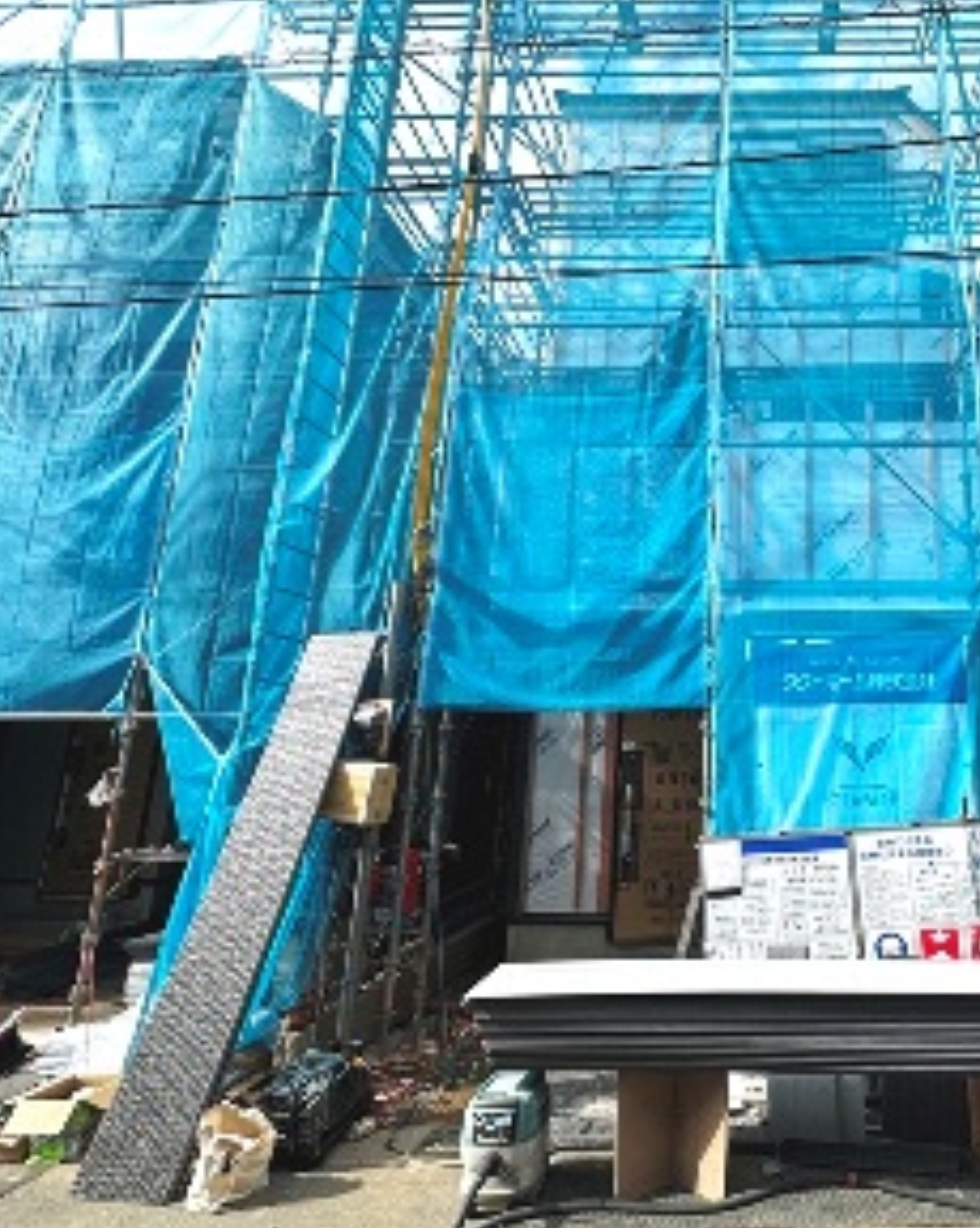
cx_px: 754
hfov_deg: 65.7
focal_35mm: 19
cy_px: 614
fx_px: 690
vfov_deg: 83.3
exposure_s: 1/774
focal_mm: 2.22
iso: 40
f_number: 2.2
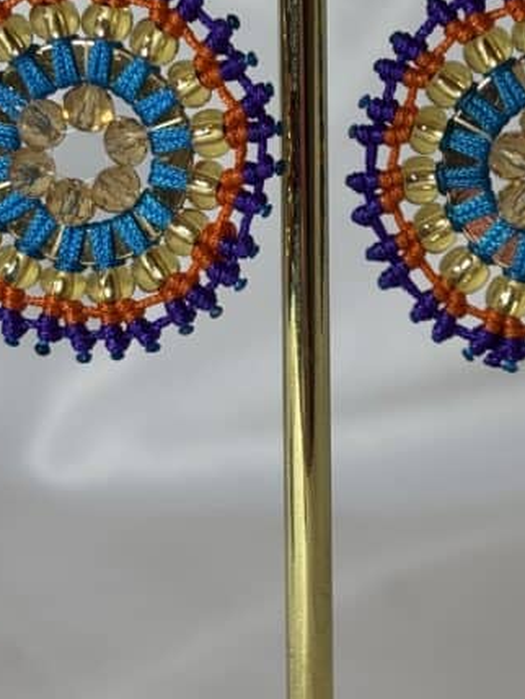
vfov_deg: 15.9
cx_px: 342
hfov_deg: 11.9
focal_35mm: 124
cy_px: 334
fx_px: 2506
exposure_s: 1/120
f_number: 1.6
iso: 25
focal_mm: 5.96
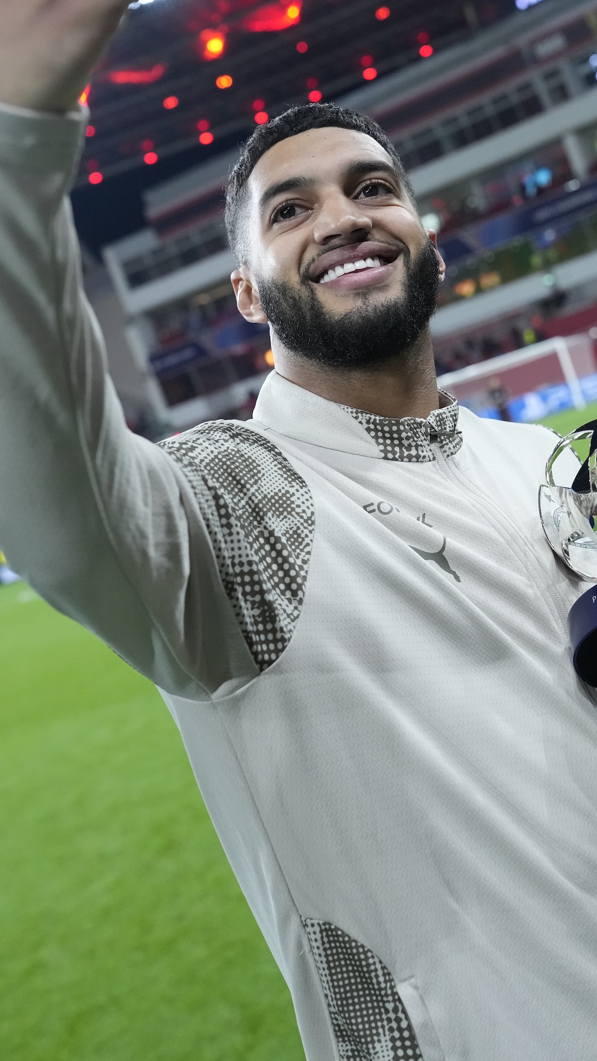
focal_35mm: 57
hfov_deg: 21.0
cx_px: 386
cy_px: 327
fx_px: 1604
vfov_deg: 36.1
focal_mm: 37
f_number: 4
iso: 3200
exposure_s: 1/1000
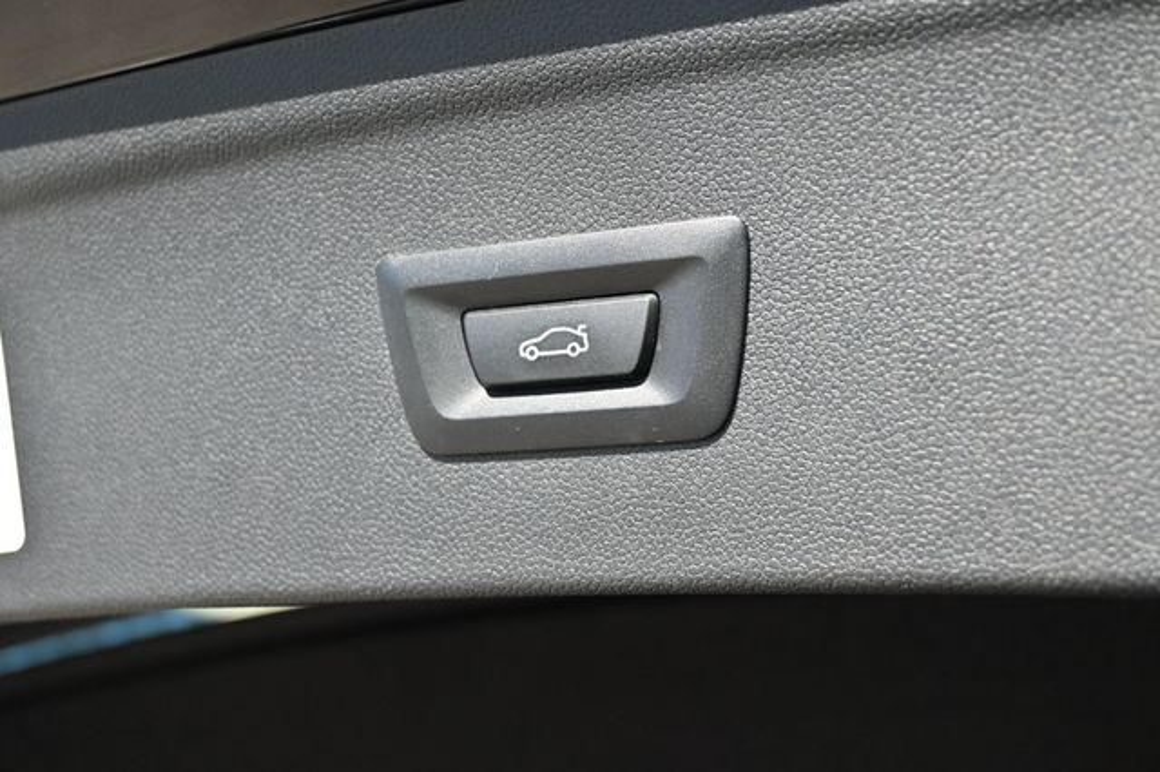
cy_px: 386
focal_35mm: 51
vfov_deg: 26.5
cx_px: 580
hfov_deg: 38.9
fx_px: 1642
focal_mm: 34
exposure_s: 1/250
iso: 320
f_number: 5
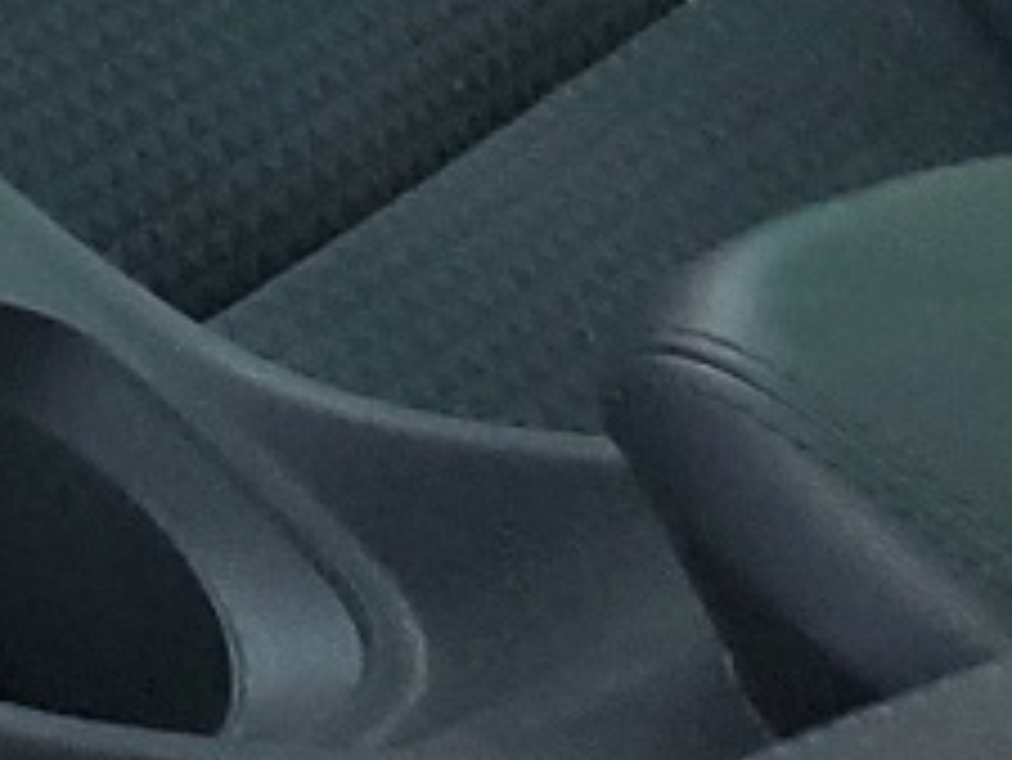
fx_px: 5411
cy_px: -1237
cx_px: -2258
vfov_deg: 7.4
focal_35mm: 185
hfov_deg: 8.5
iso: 59
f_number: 1.5
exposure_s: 1/120
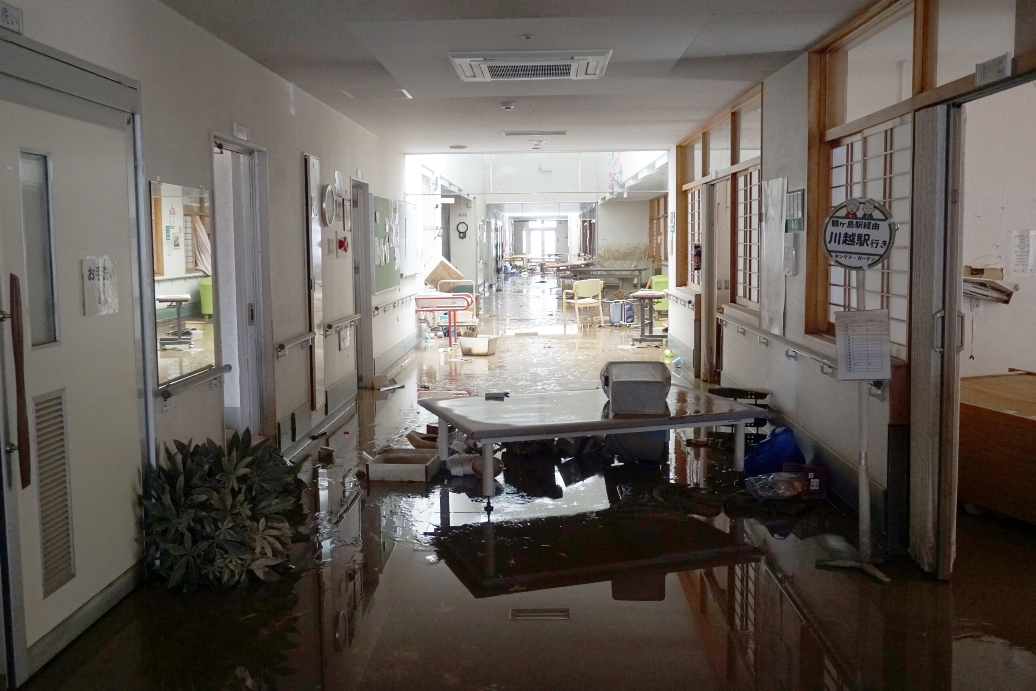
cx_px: 518
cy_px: 346
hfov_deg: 53.1
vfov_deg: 36.9
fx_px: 1036
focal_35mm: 36
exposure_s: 1/160
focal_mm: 24
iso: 1600
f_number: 4.5
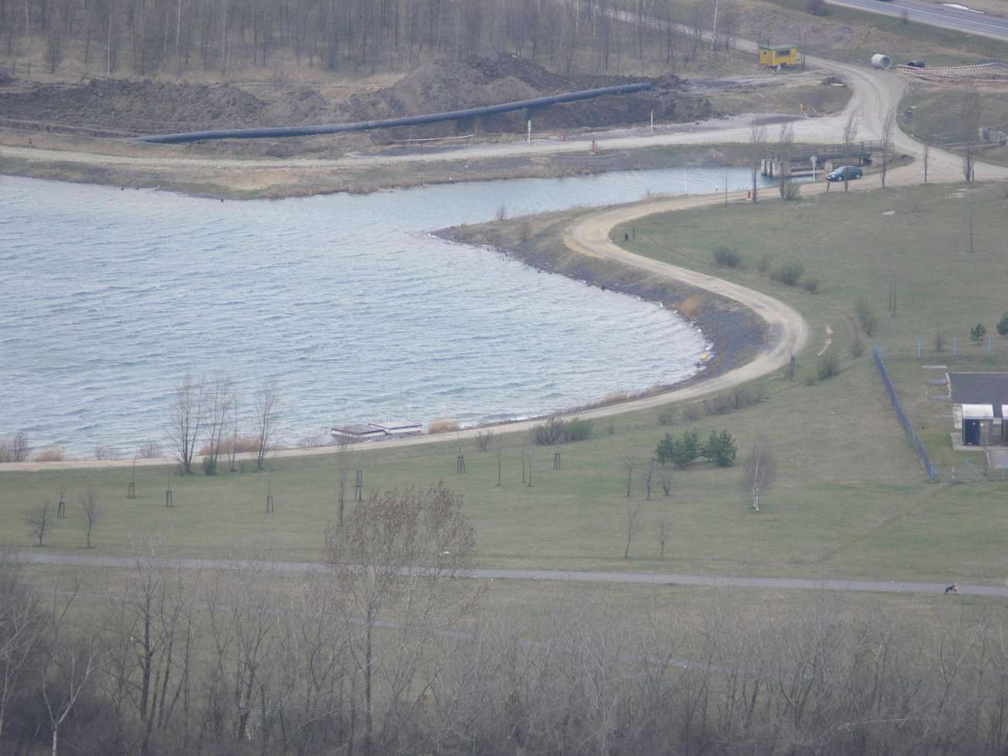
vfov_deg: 3.5
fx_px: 12228
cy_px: 378
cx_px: 504
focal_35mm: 420
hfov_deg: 4.7
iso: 100
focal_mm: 88.8
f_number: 4
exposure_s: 1/80
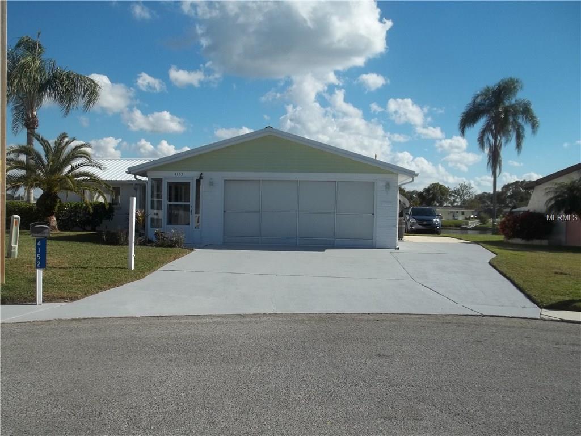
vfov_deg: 42.9
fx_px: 554
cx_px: 290
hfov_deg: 55.4
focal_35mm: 33
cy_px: 218
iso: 64
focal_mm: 5.9
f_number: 8
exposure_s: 1/320
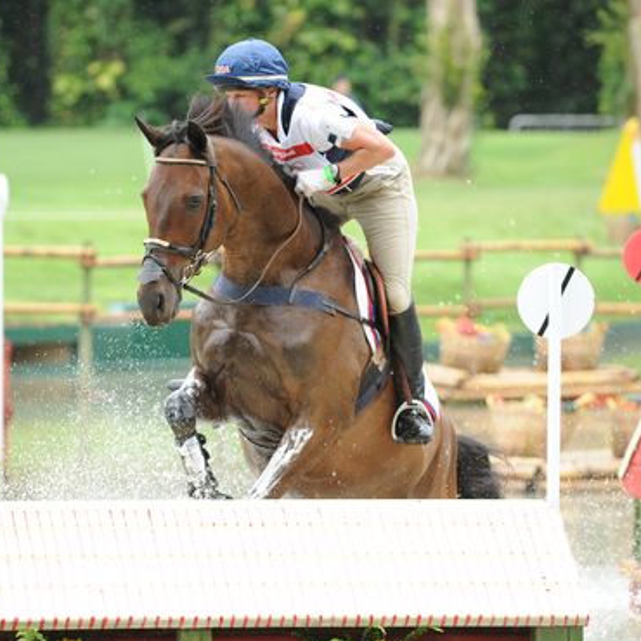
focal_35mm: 235
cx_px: 282
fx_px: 4923
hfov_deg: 7.4
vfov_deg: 7.4
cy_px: 341
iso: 500
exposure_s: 1/640
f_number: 3.5
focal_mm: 160
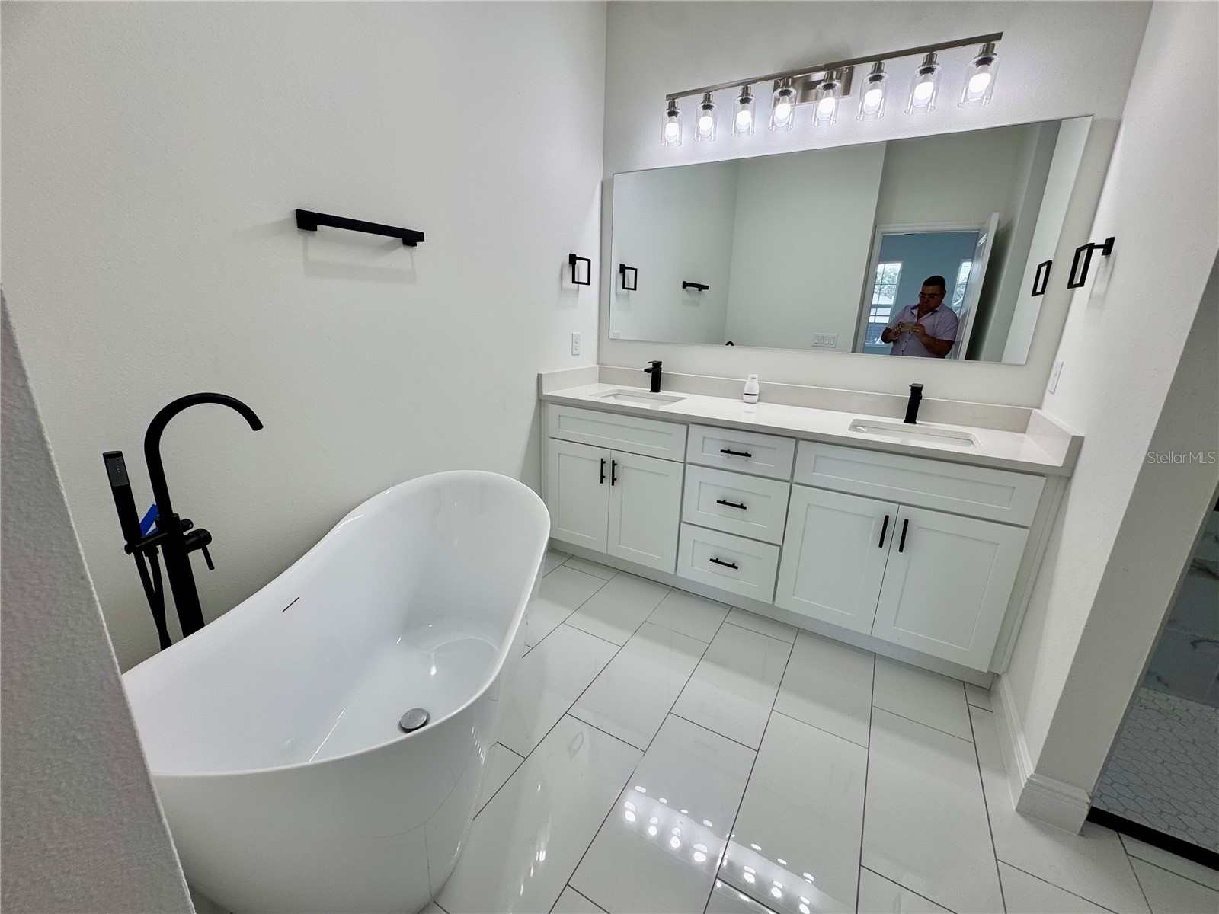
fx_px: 493
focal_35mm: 14
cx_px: 610
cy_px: 457
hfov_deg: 102.1
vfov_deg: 85.7
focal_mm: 2.22
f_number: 2.2
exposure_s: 1/120
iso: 50
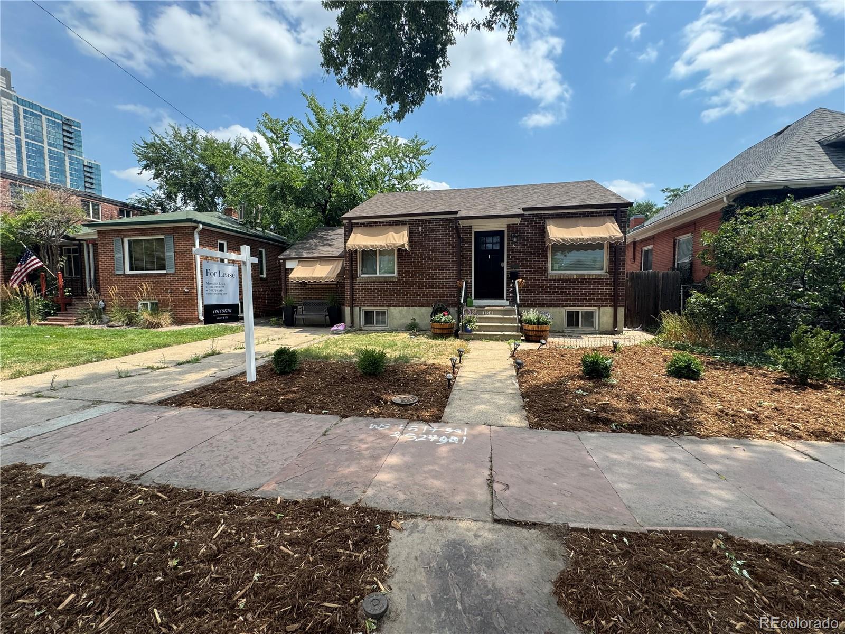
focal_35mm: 14
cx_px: 422
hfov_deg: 102.1
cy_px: 317
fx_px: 342
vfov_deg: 85.7
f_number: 2.2
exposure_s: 1/910
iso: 40
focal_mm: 2.22
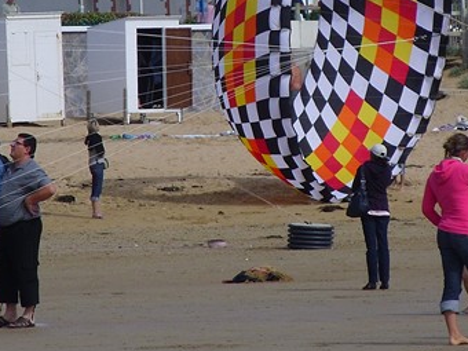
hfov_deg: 4.4
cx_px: 301
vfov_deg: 3.3
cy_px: 59
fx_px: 6097
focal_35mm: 451
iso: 80
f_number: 5.5
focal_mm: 39.2
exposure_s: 1/756
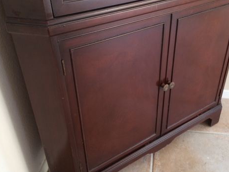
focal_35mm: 40
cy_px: 91
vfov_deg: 35.9
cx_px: 144
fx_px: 265
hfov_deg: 46.4
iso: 64
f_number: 2.2
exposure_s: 1/30
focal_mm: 4.15
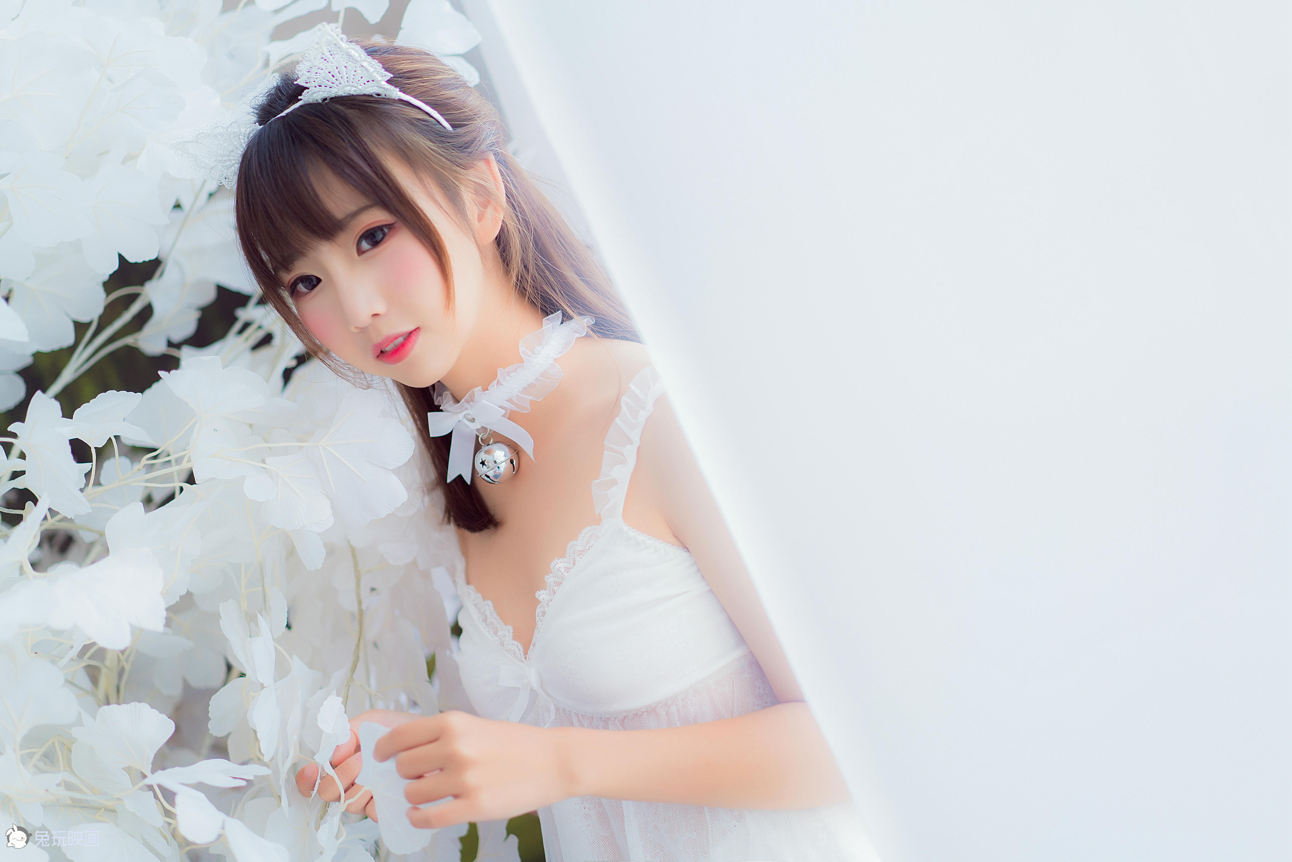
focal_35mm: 55
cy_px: 431
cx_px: 646
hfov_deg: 36.2
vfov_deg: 24.6
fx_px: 1974
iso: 200
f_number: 1.8
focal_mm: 55
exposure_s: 1/125
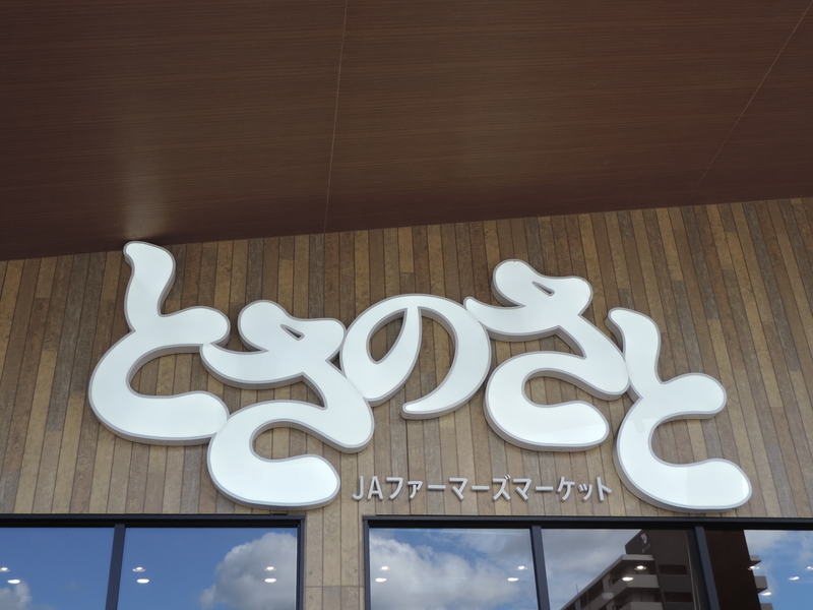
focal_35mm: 40
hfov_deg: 46.8
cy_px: 305
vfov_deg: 36.0
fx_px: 939
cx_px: 406
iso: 80
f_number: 3.3
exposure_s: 1/200
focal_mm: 7.1
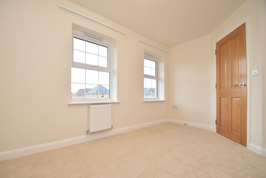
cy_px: 89
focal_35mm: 15
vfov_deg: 77.3
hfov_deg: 100.4
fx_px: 111
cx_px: 133
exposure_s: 1/160
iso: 800
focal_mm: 10
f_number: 4.5
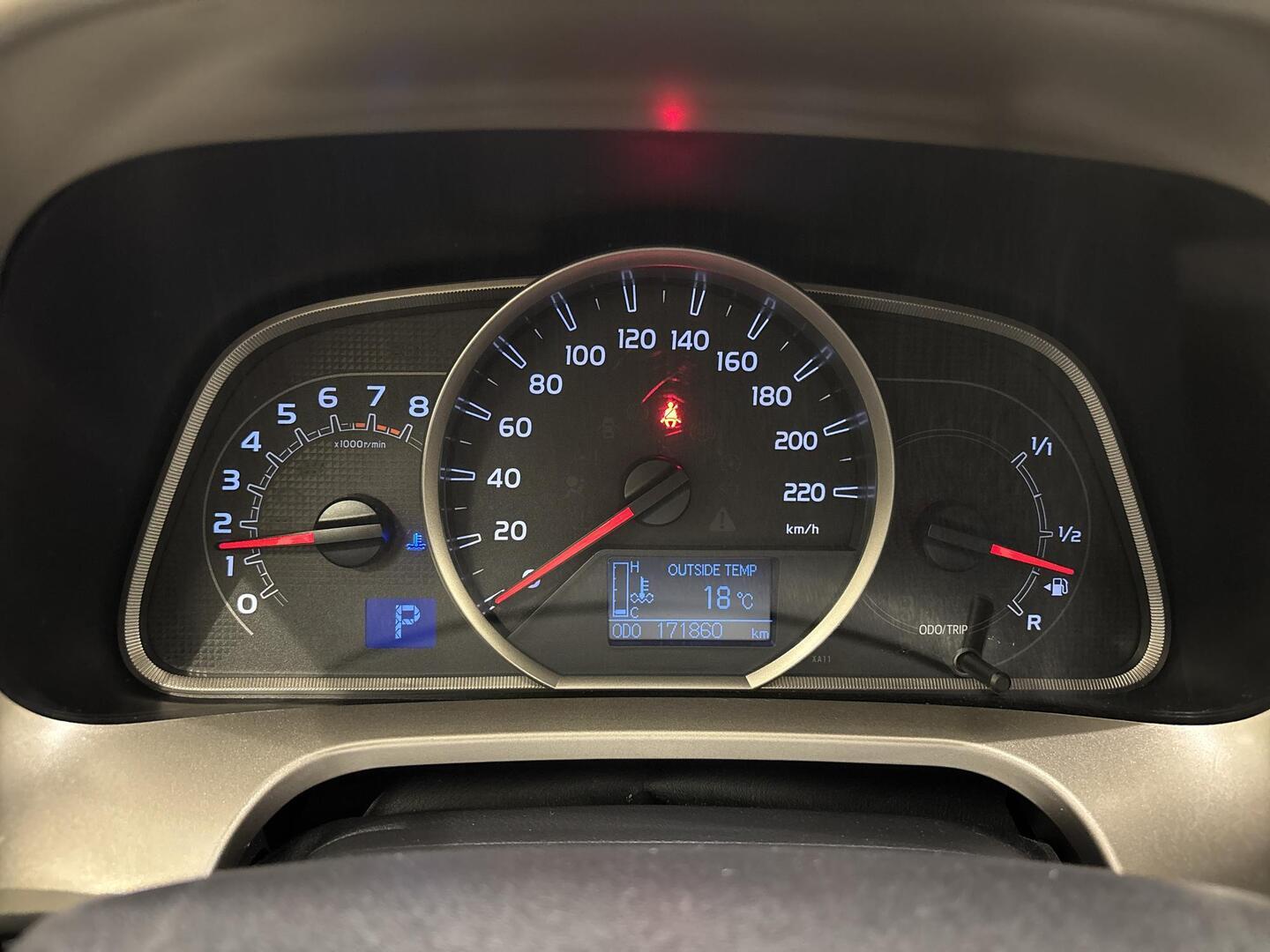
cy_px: 476
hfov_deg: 67.3
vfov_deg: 53.1
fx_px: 954
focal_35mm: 26
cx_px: 635
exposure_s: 1/25
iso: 500
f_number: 1.6
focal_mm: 5.96
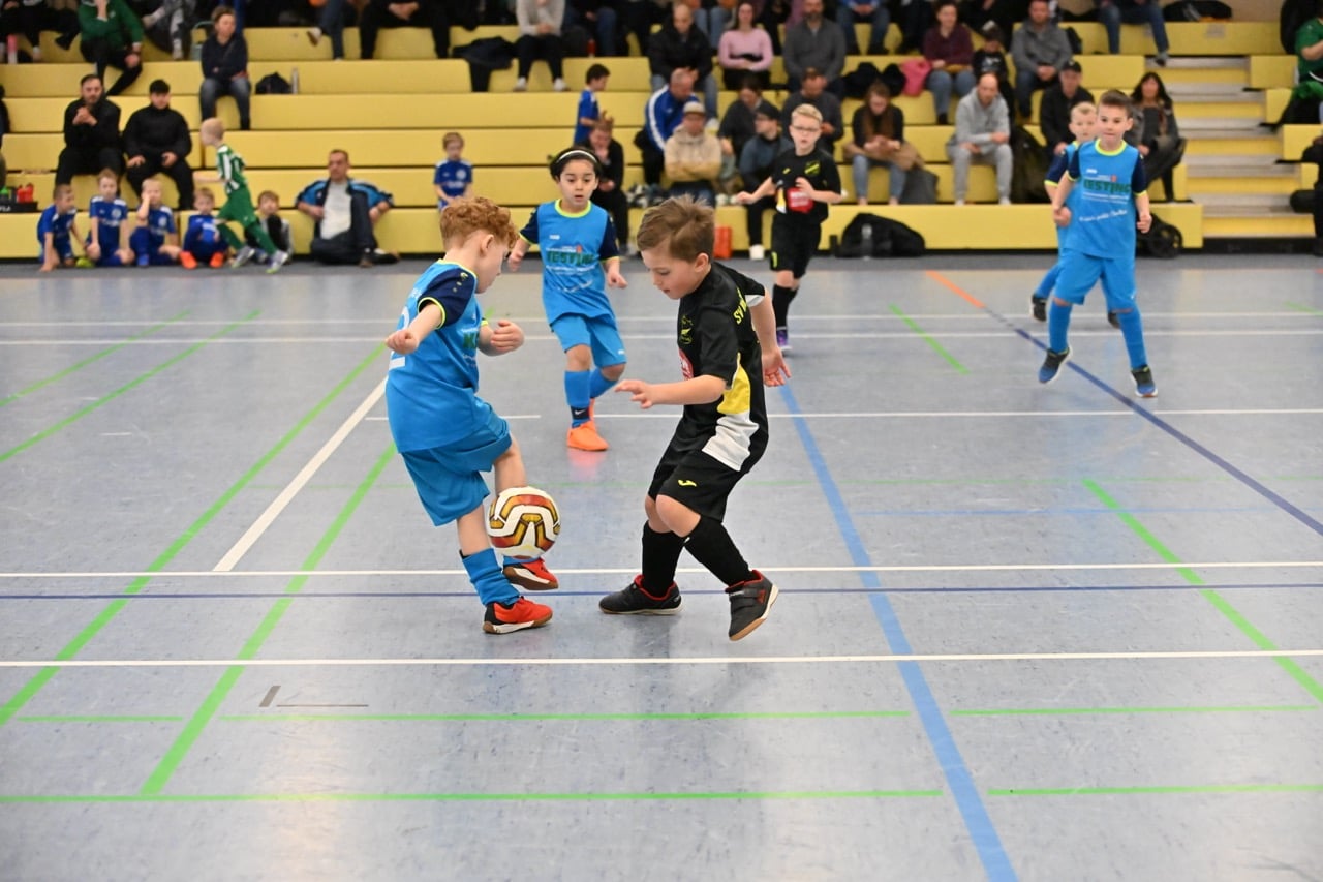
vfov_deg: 17.1
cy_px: 441
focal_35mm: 80
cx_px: 662
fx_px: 2939
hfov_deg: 25.4
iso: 8000
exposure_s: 1/1000
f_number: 3.5
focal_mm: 80
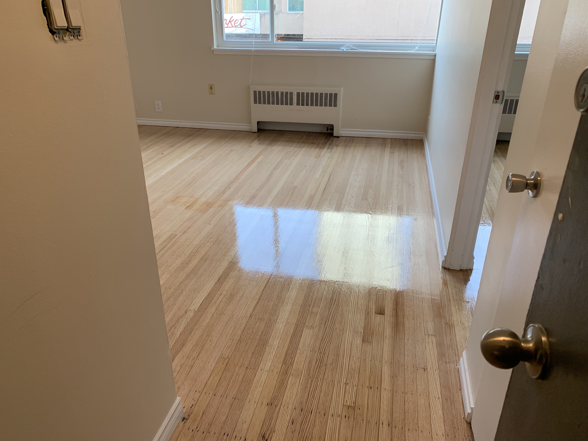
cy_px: 220
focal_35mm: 26
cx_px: 294
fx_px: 442
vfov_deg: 53.1
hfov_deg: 67.3
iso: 80
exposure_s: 1/120
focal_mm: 4.25
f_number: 1.8
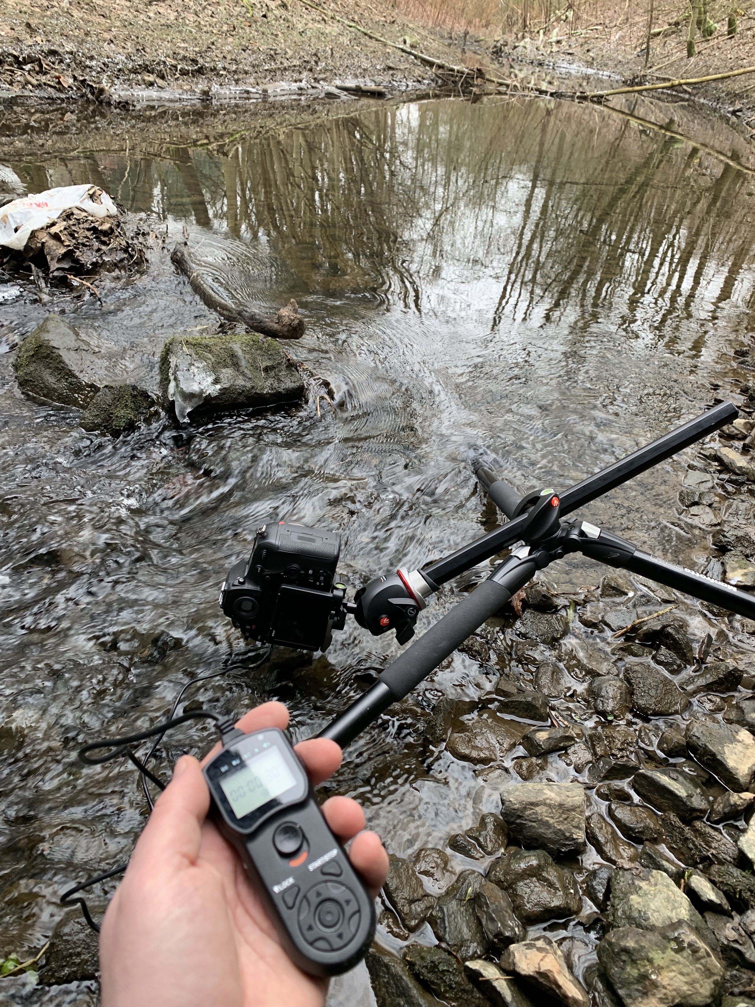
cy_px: 504
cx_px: 378
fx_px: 756
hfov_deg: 53.1
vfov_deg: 67.3
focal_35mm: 26
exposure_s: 1/98
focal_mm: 4.25
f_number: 1.8
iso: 100
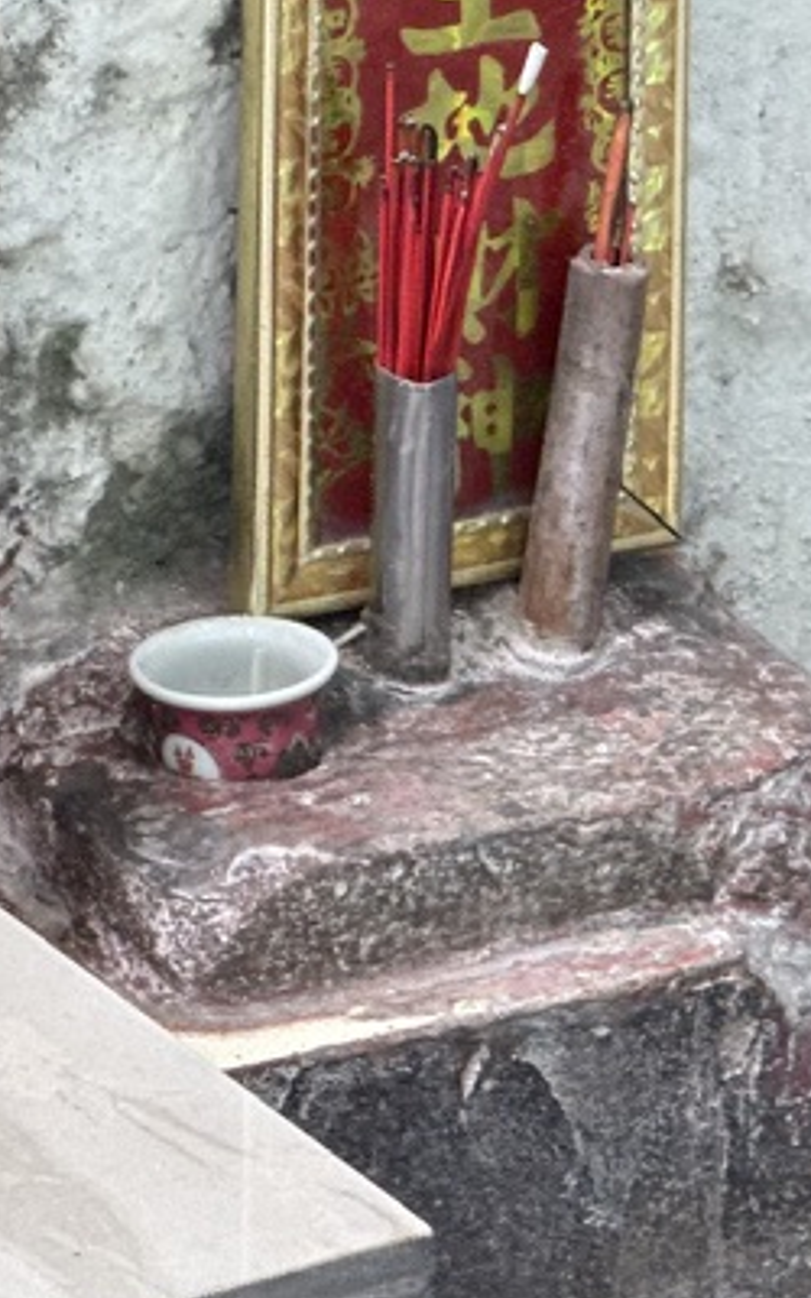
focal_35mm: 326
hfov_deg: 4.0
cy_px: 295
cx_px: 198
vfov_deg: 6.4
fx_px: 11529
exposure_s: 1/121
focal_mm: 15.66
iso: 200
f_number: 2.8
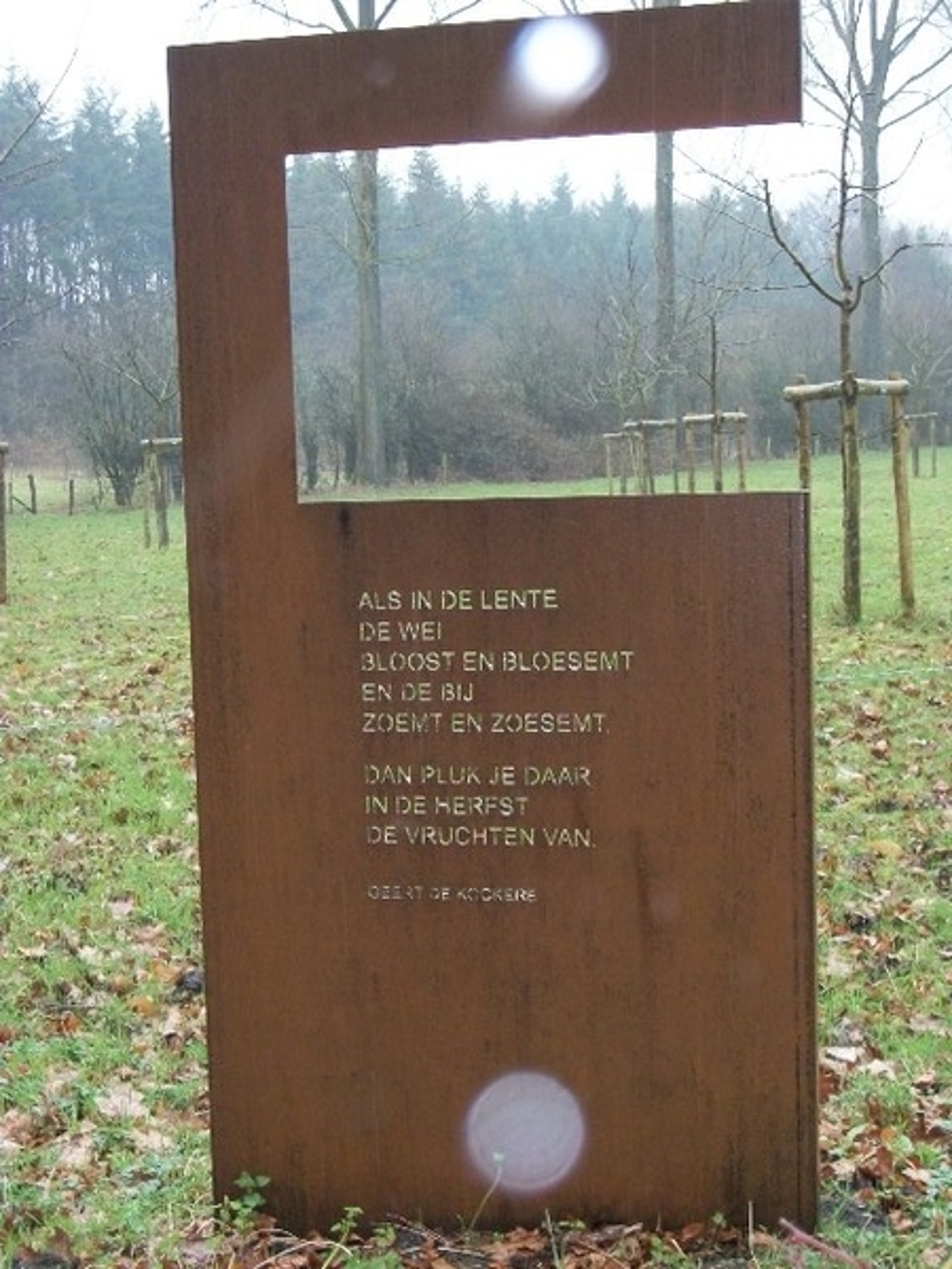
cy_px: 634
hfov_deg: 23.7
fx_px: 2273
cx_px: 476
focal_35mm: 62
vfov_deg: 31.2
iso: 250
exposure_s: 1/80
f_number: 4.1
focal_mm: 11
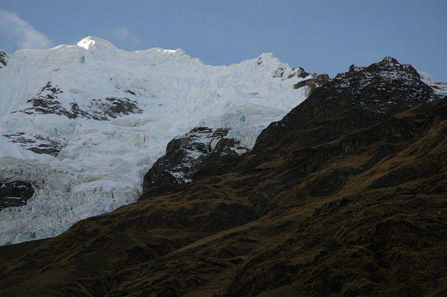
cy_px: 148
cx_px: 224
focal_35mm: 93
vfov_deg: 14.7
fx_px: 1153
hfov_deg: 21.9
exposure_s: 1/160
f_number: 6.3
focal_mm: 62
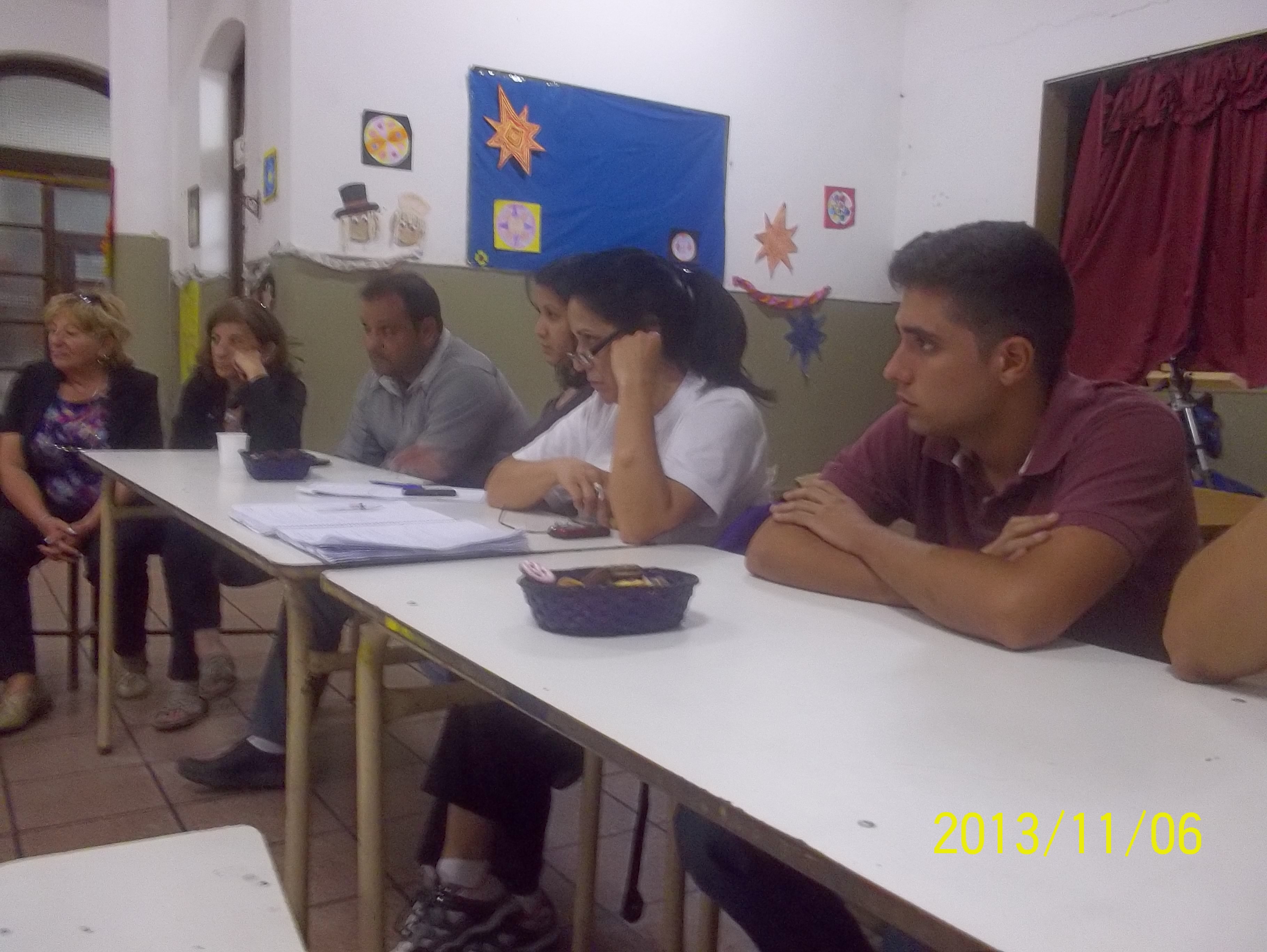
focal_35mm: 29
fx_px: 1062
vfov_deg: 48.3
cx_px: 634
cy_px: 476
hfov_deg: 61.6
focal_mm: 4.1
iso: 299
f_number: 3.3
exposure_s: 1/8
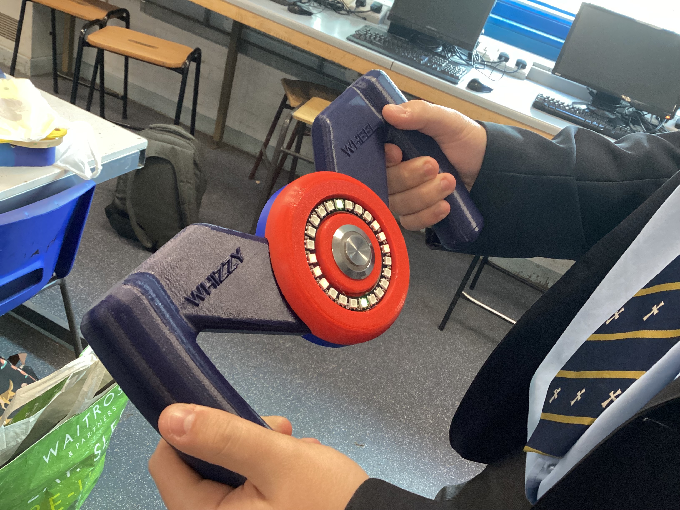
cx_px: 340
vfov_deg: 45.4
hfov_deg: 58.4
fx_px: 609
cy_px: 255
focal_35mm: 31
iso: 320
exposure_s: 1/60
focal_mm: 3.3
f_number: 2.4
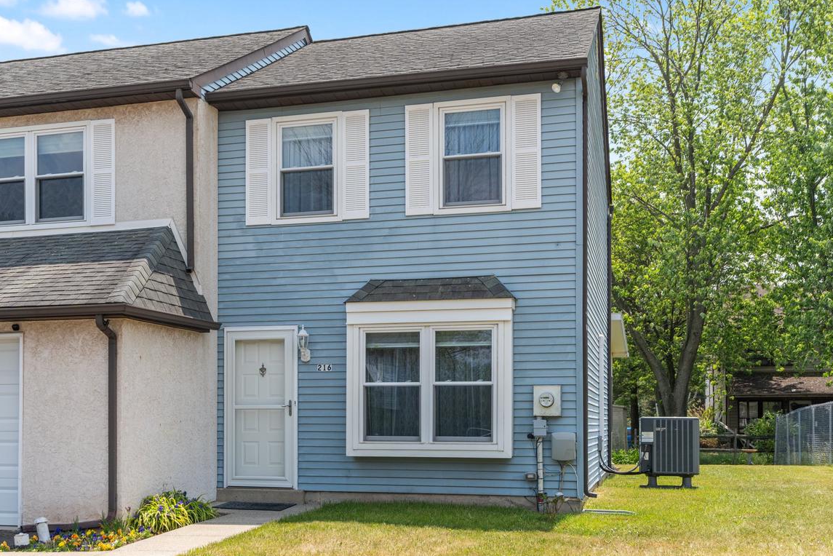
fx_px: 1018
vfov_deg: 30.5
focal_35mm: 44
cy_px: 313
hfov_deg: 44.2
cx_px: 324
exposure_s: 1/500
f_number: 7.1
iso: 320
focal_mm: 35
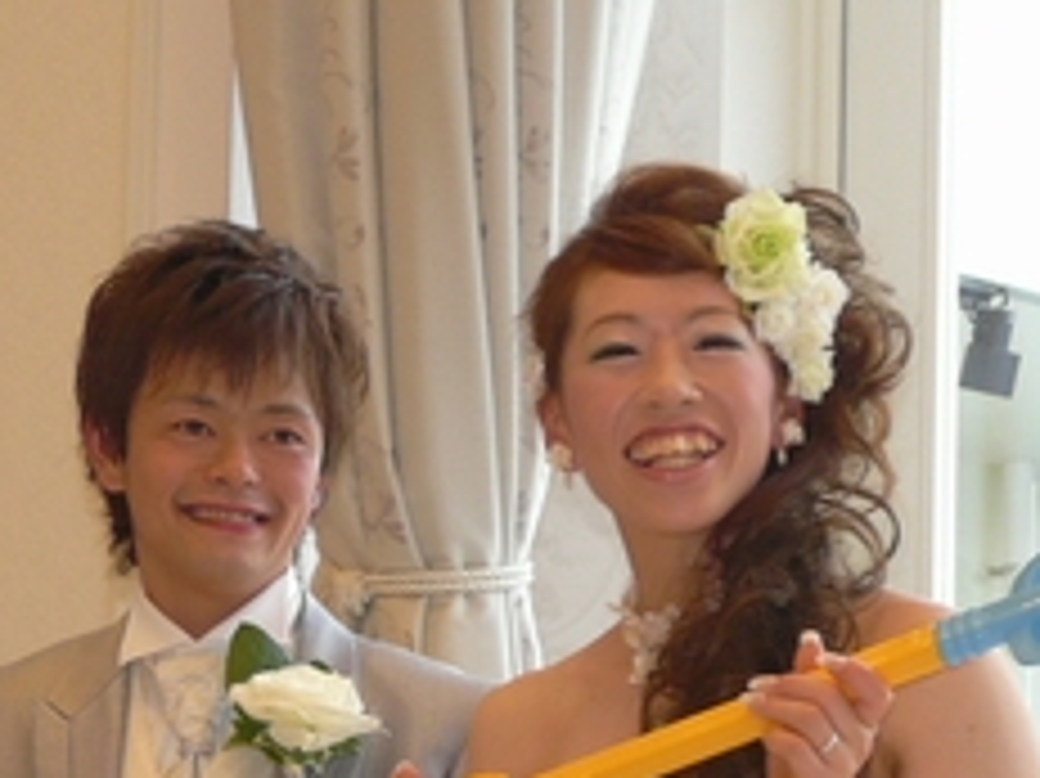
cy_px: 486
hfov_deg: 11.1
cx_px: 572
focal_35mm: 178
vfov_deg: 8.3
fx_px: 5345
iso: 100
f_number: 3.2
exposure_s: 1/30
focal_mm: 11.1
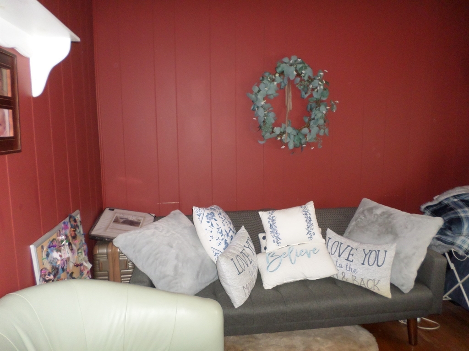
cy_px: 176
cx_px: 234
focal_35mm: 25
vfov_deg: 54.9
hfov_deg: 69.4
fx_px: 339
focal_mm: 4.5
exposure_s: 1/30
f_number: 2.5
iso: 240
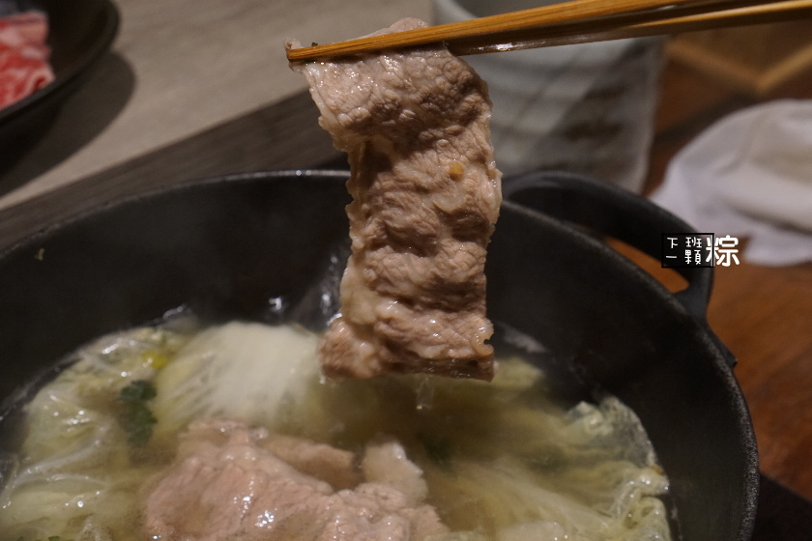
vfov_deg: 25.8
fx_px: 1184
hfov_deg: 37.9
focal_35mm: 52
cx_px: 406
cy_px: 270
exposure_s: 1/40
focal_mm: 35
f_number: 6.3
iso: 1000
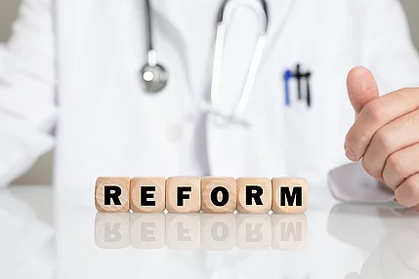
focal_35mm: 56
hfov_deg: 35.6
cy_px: 134
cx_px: 192
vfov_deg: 24.2
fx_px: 652
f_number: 2.5
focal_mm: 50
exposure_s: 1/125
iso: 100
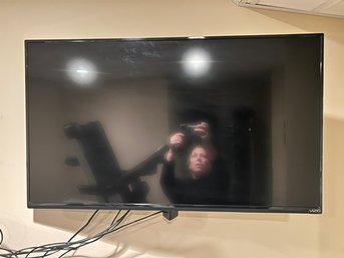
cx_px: 172
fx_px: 258
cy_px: 129
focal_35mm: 26
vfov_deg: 53.0
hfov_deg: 67.3
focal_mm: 5.7
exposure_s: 1/24
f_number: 1.5
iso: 800
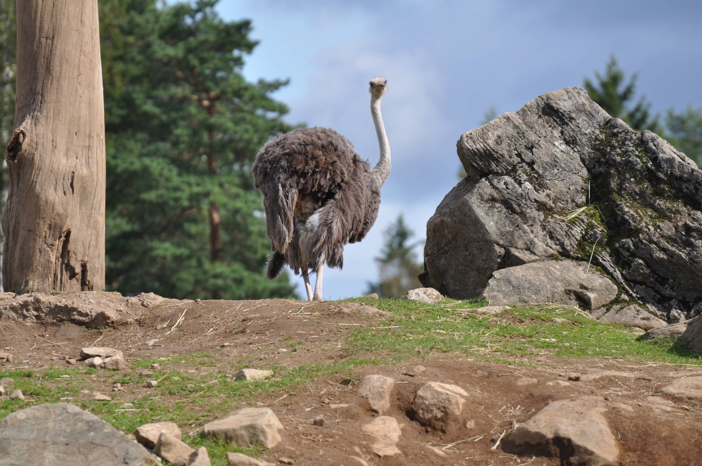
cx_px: 351
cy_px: 233
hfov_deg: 4.6
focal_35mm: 450
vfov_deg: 3.0
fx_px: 8765
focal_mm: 300
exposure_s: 1/640
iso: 200
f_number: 6.3
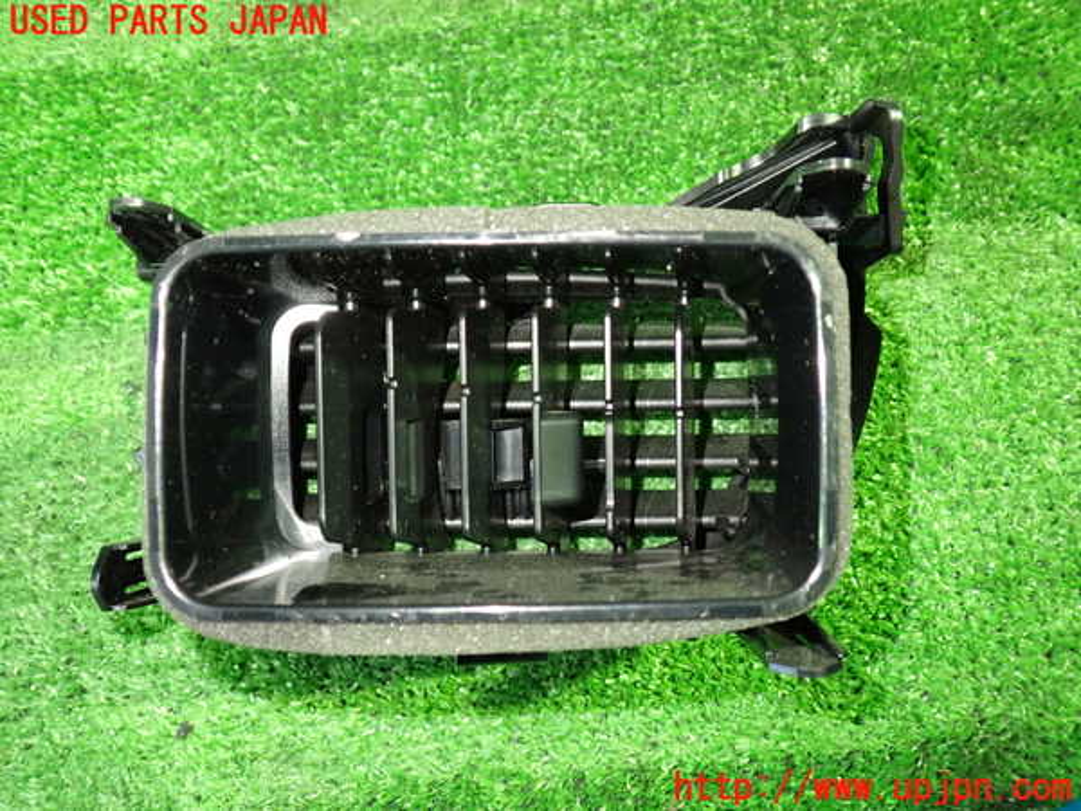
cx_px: 540
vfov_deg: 46.8
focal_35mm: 30
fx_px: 937
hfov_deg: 60.0
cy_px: 406
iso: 800
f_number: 2.3
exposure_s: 1/25
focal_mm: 5.4
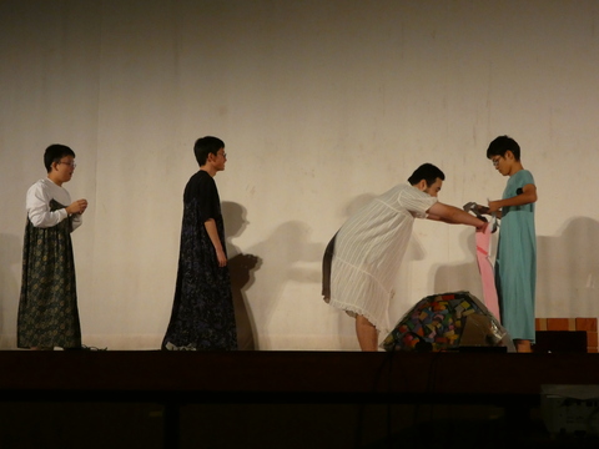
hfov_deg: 29.4
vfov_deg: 22.3
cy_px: 224
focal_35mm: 66
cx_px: 300
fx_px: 1142
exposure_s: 1/80
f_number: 4.2
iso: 640
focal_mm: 11.9
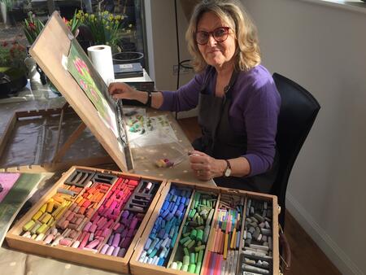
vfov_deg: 48.3
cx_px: 183
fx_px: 307
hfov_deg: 61.6
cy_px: 138
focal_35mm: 29
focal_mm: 4.15
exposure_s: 1/395
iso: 32
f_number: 2.2
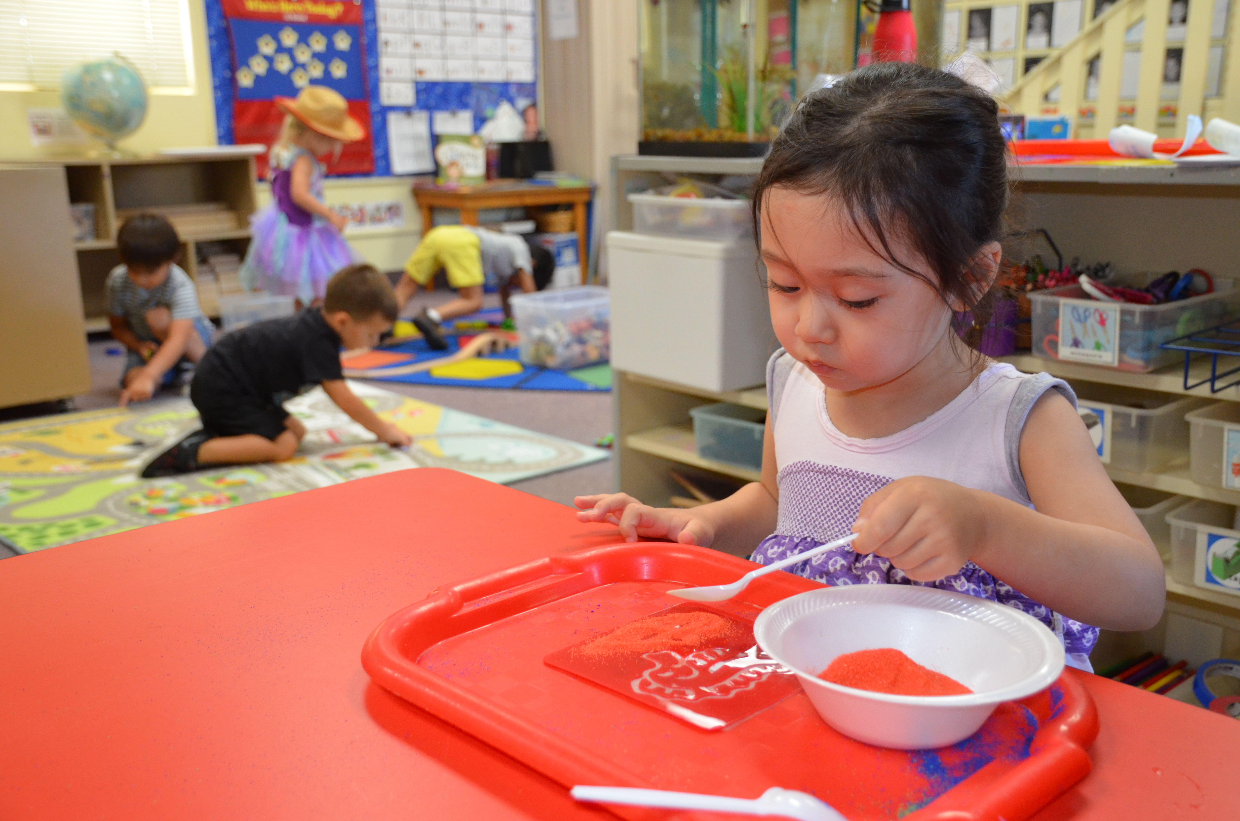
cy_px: 410
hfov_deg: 51.4
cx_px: 620
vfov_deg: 35.3
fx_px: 1289
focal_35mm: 38
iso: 1600
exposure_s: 1/60
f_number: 4
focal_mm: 25
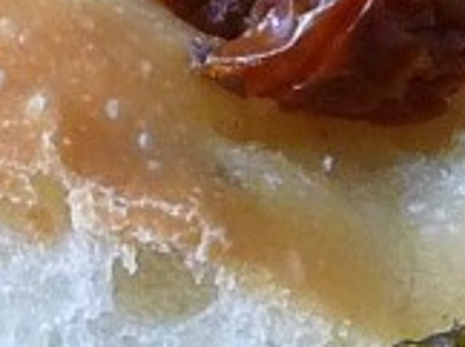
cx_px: -112
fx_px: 3313
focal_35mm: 247
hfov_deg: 7.9
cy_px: 591
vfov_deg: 5.9
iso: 200
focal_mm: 5
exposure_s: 1/30
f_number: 3.4
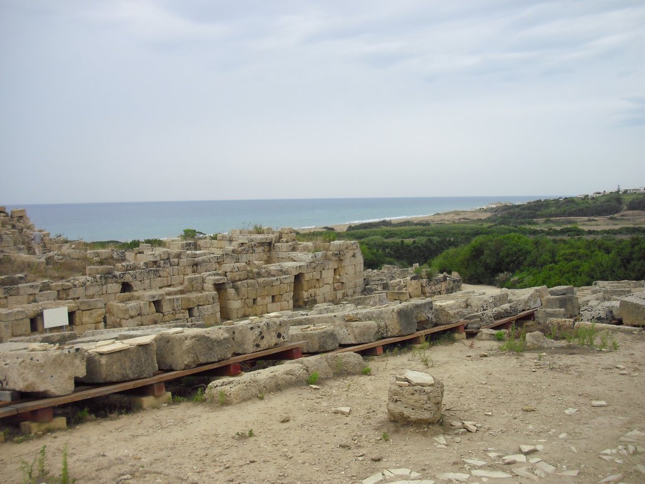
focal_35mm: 38
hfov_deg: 49.0
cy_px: 242
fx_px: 708
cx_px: 322
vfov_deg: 37.7
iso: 100
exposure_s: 1/200
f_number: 2.8
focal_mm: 6.2
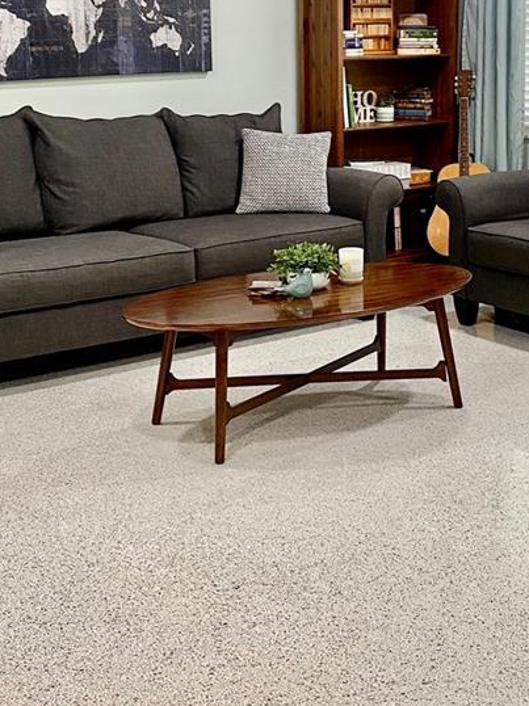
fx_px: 1183
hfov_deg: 25.1
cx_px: 352
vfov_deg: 33.0
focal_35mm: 58
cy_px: 248
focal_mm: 4.25
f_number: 1.8
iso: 80
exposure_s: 1/60
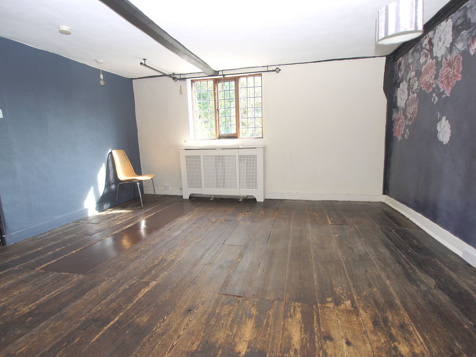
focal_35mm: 18
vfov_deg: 71.6
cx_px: 238
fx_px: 248
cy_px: 178
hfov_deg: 87.8
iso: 100
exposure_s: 1/60
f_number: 4
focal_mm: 9
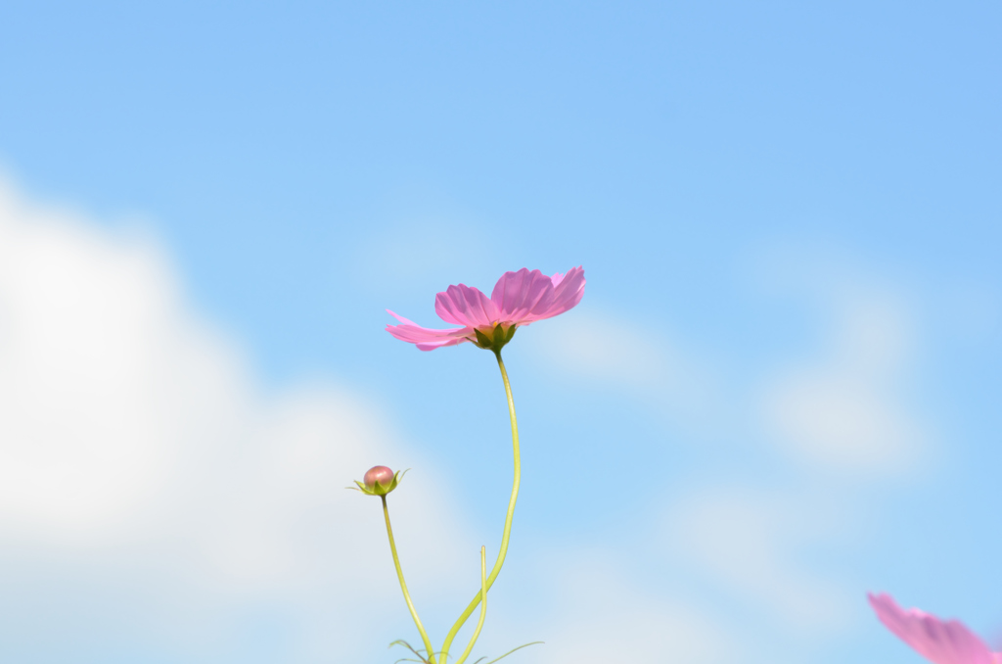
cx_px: 501
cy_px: 332
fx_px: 4166
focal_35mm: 150
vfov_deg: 9.1
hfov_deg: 13.7
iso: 200
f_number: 6.3
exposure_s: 1/640
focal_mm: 100
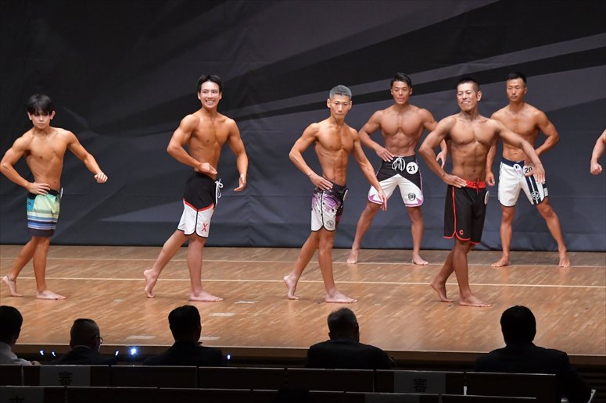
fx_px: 3079
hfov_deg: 11.2
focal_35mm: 183
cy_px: 202
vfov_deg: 7.5
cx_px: 303
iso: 6400
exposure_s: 1/400
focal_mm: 122
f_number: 5.6
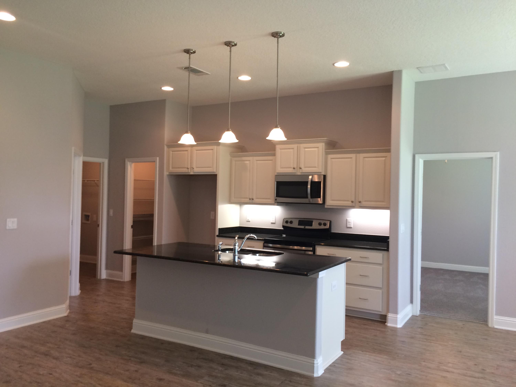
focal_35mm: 29
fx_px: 432
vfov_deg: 48.2
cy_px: 194
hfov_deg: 61.7
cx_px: 258
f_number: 2.2
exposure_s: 1/30
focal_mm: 4.15
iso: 64
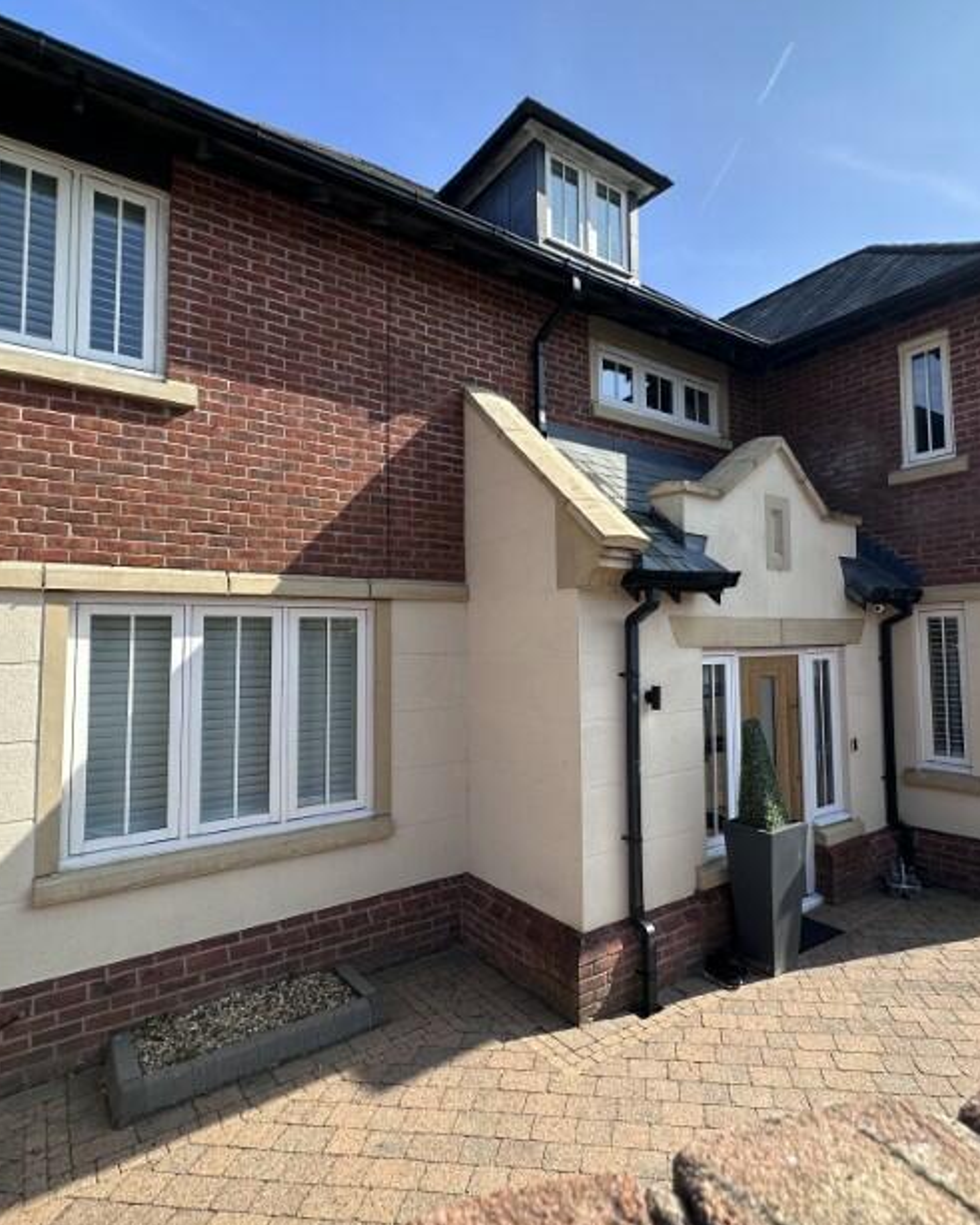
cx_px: 564
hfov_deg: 70.4
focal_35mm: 19
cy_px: 601
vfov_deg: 83.3
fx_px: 689
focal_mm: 2.22
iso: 40
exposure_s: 1/955
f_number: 2.2
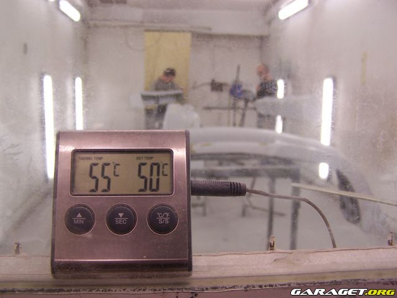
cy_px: 149
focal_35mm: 38
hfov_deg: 49.0
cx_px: 198
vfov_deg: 37.7
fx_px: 436
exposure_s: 1/30
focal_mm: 6.3
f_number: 2.8
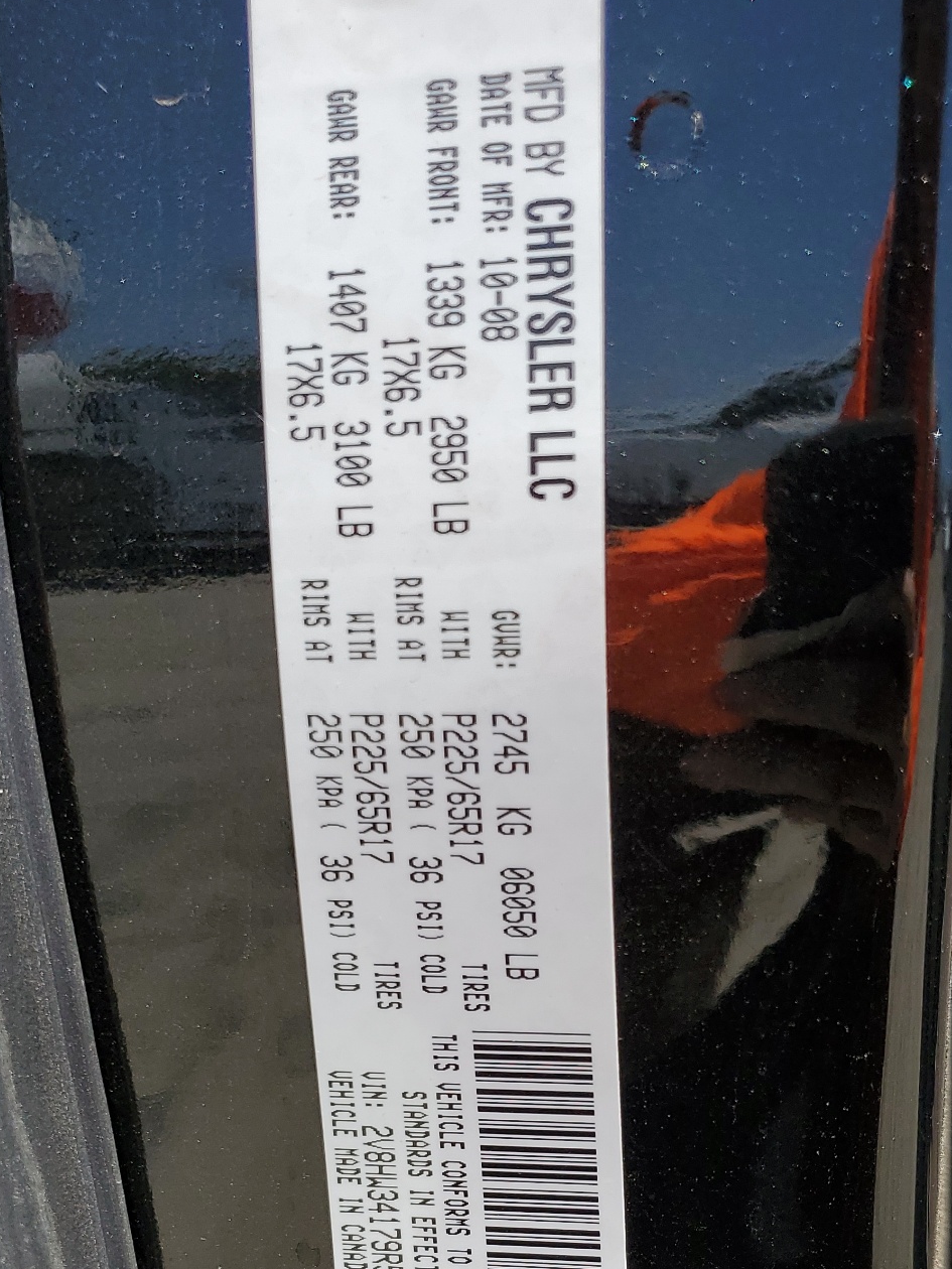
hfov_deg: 32.8
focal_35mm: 44
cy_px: 997
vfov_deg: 41.3
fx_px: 1613
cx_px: 411
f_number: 1.5
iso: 50
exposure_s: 1/2500
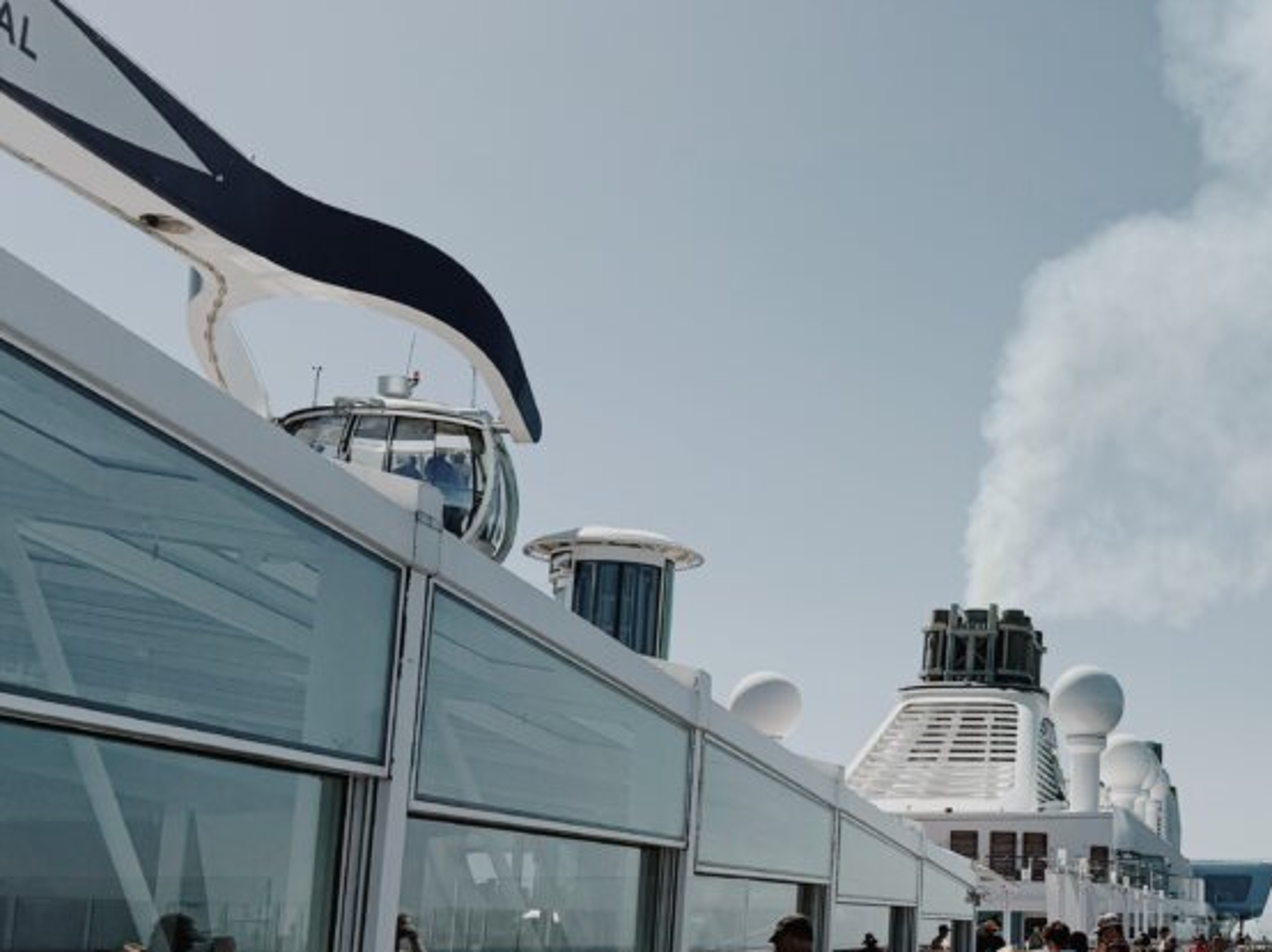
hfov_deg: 35.0
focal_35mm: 52
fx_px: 1910
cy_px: 532
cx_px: 1116
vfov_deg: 28.0
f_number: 1.78
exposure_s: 1/10309
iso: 80
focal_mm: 6.76
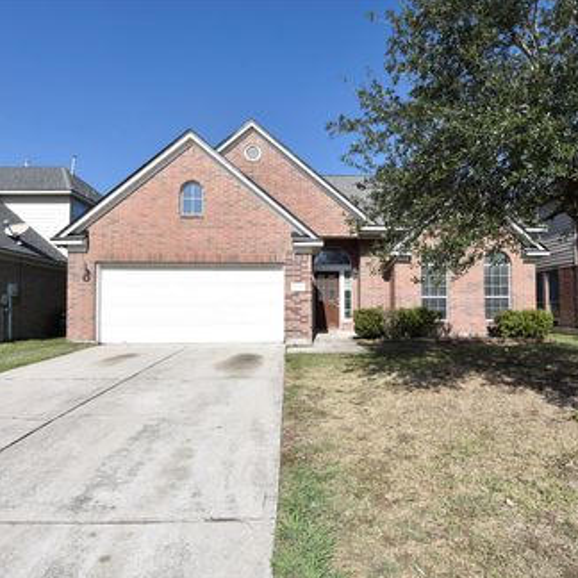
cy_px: 293
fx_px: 397
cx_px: 316
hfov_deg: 72.0
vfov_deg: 72.1
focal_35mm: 21
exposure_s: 1/200
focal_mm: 16
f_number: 10
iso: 100
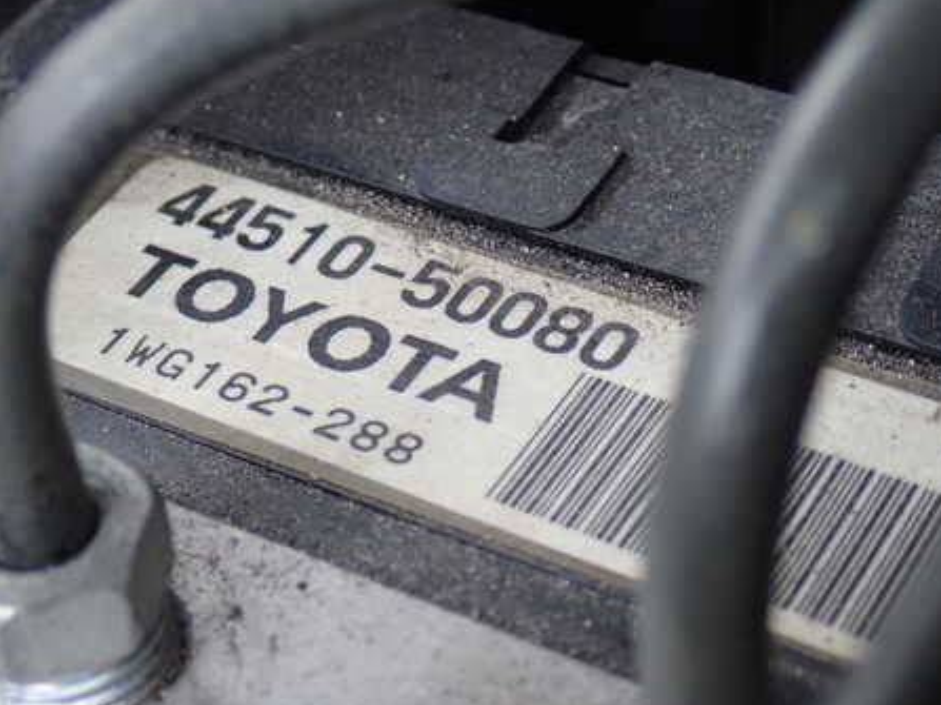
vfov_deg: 16.4
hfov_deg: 21.8
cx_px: 423
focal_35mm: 90
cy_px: 314
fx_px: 2446
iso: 200
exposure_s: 1/60
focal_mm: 11.88
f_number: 3.8
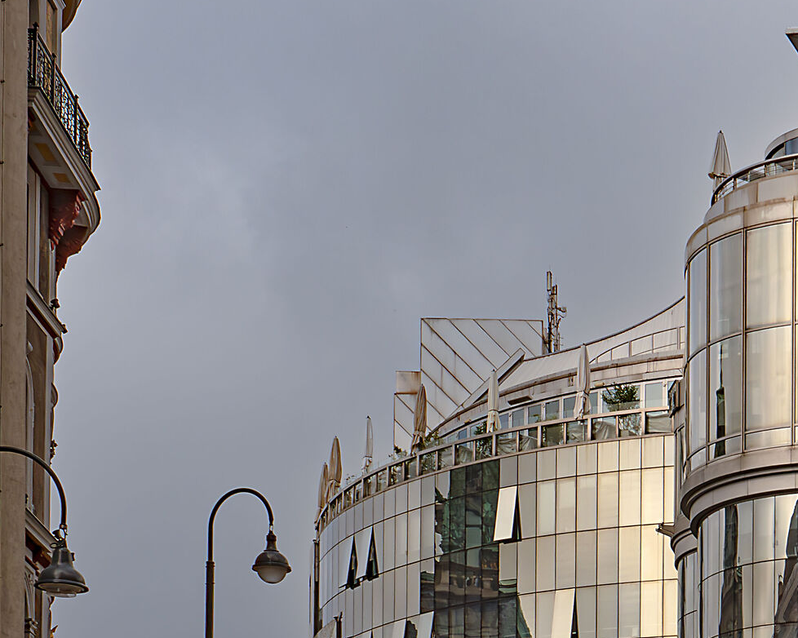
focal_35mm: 115
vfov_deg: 13.1
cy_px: 703
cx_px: 731
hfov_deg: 16.5
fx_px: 2715
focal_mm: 24
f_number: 9
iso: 200
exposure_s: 1/800
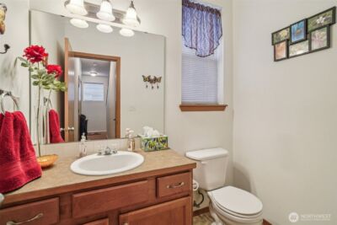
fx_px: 150
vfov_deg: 73.8
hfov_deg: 96.7
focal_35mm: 16
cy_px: 112
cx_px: 168
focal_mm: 16
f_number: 8
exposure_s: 1/30
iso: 1600
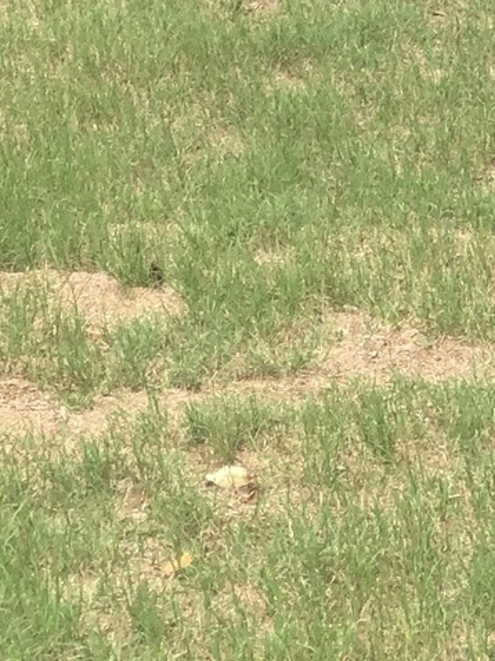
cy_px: -530
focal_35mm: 275
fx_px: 5248
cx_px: 902
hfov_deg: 5.3
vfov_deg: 7.0
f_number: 2.8
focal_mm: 6.6
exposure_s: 1/228
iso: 20
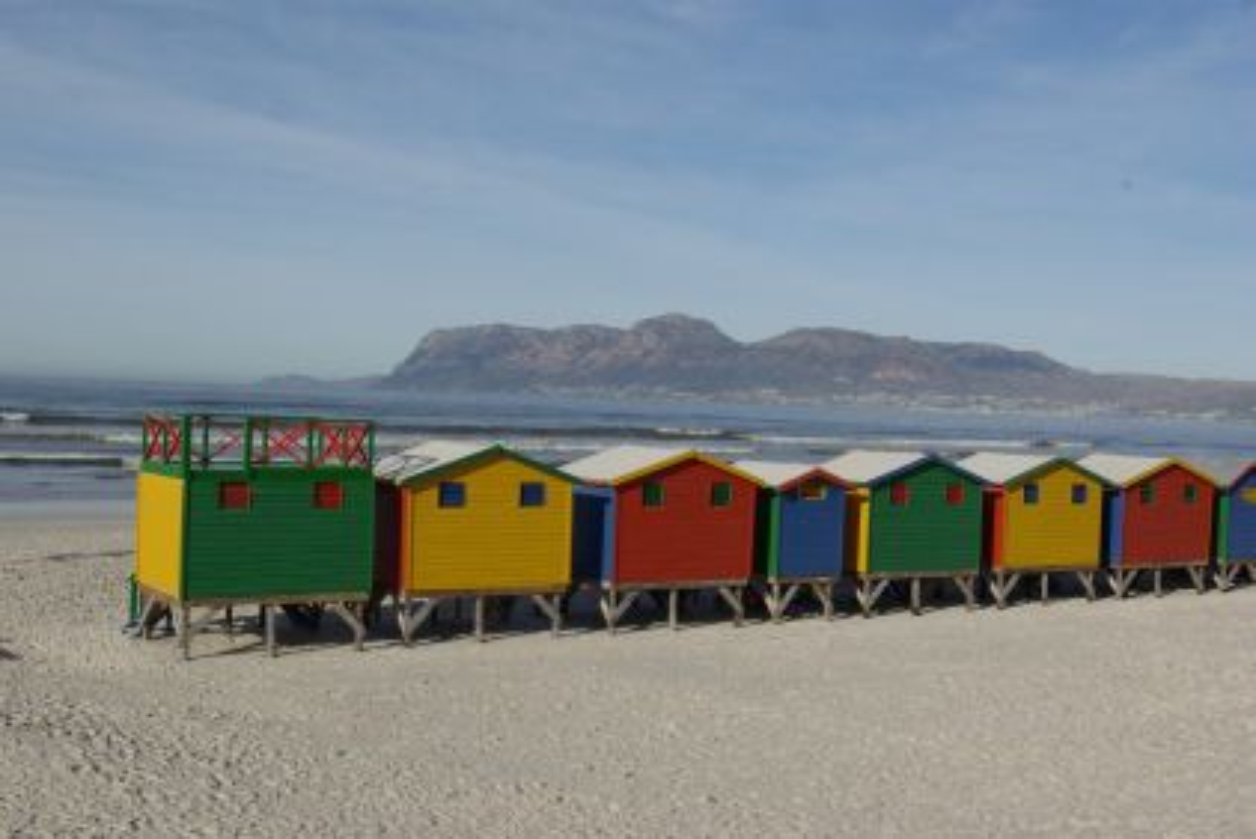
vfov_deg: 29.0
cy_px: 420
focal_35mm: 46
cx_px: 628
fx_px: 1623
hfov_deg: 42.3
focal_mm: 31
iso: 100
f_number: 10
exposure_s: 1/250
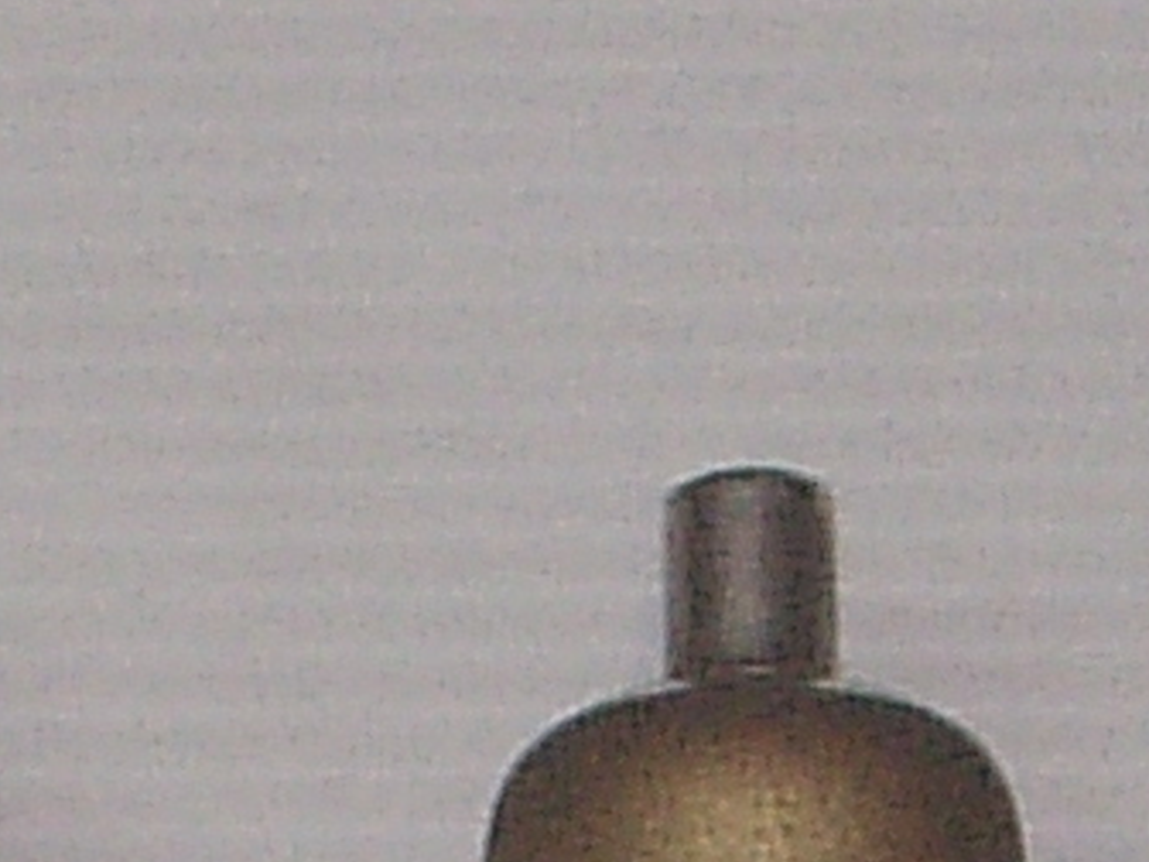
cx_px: -38
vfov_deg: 2.3
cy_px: 2398
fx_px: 21177
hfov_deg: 3.1
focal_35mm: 638
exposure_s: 1/45
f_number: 3.4
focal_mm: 14.5
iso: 200
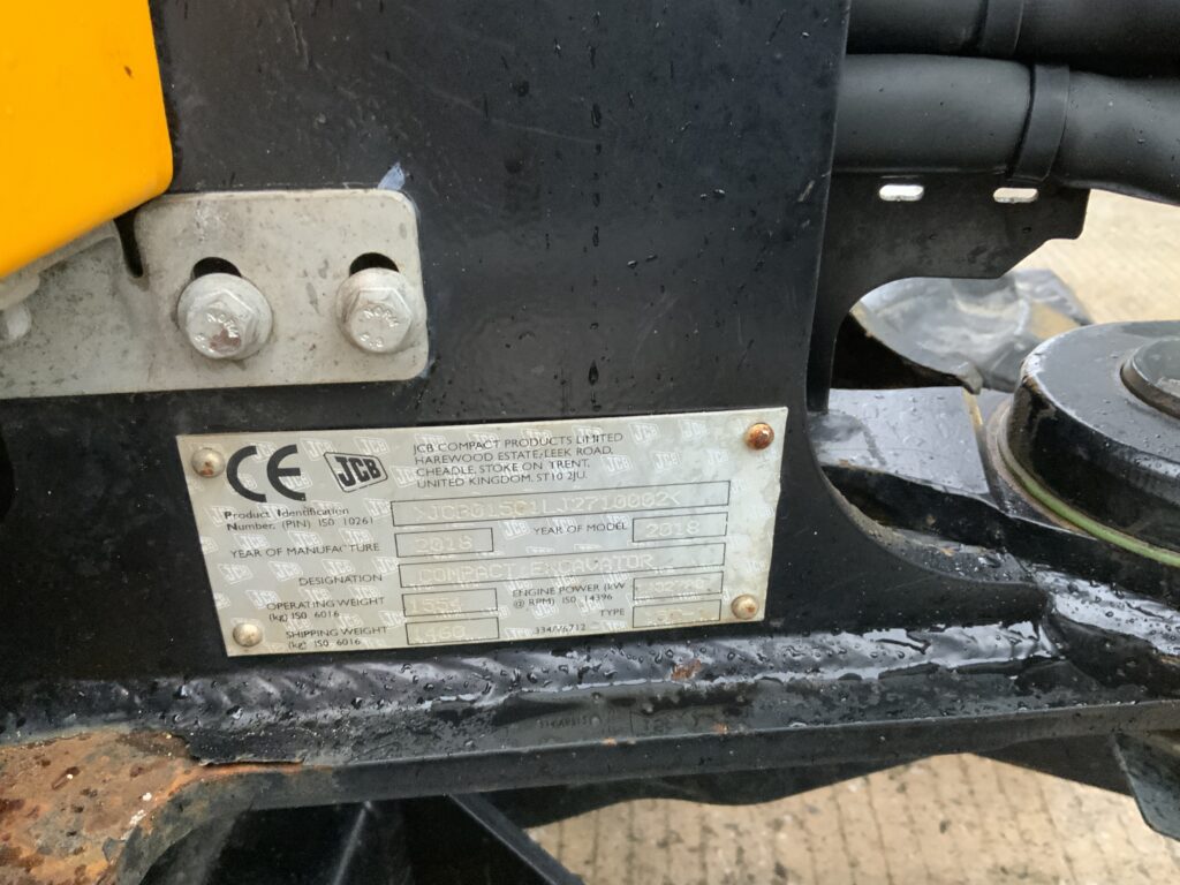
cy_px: 442
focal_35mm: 29
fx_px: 989
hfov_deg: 61.7
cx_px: 590
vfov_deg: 48.2
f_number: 1.8
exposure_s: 1/50
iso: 320
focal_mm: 3
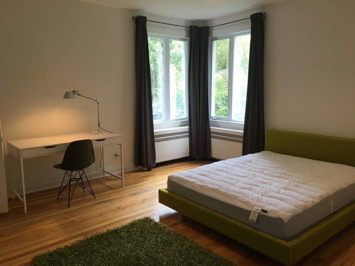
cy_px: 133
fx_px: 297
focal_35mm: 29
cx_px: 178
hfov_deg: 61.7
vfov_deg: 48.2
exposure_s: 1/30
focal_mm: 4.15
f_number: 2.2
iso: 25
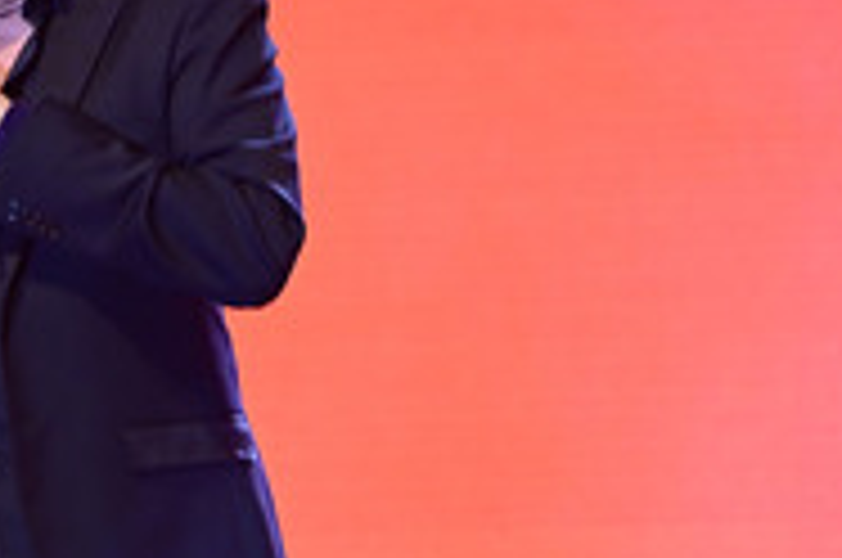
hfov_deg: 4.3
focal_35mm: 482
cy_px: 252
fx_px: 11254
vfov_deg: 2.8
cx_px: -56
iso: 2000
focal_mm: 200
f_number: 3.5
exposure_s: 1/250
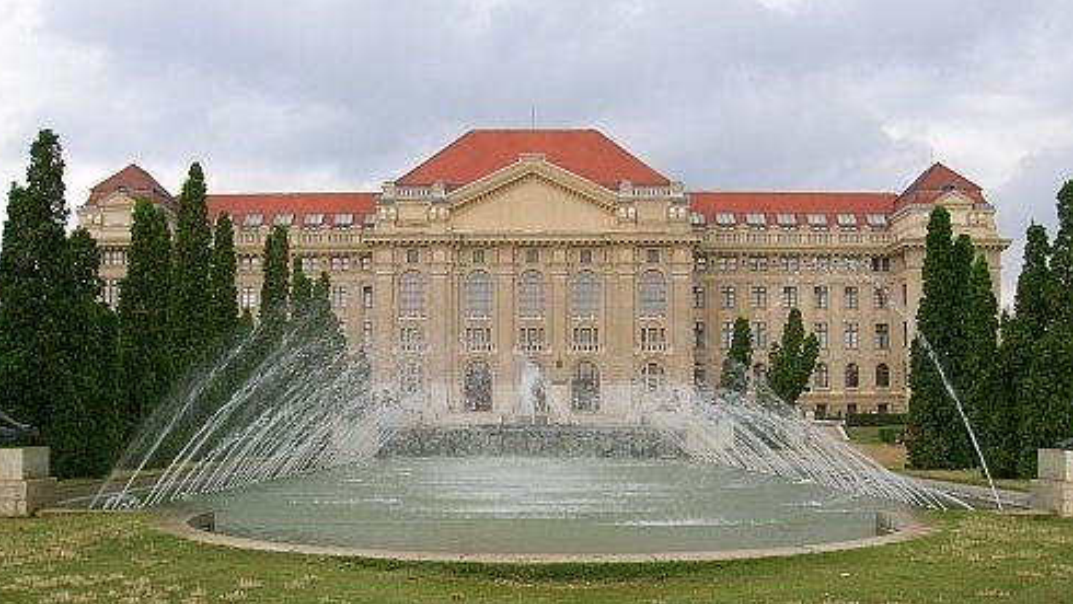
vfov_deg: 29.6
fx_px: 1138
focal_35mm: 40
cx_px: 532
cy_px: 368
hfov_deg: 50.5
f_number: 4.9
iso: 50
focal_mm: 6
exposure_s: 1/62.5
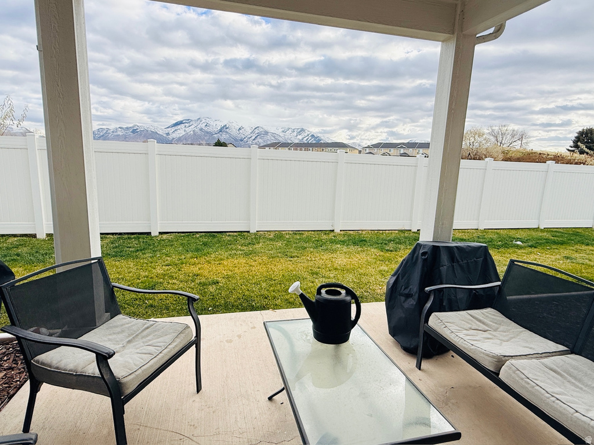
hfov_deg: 102.1
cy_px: 222
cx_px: 297
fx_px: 240
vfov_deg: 85.7
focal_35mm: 14
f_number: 2.2
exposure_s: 1/664
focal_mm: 2.22
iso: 50
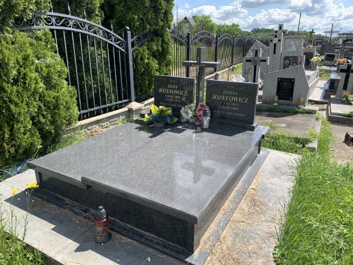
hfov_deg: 67.3
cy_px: 132
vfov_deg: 53.1
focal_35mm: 26
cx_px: 176
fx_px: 265
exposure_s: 1/1235
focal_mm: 4.25
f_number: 1.8
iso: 25
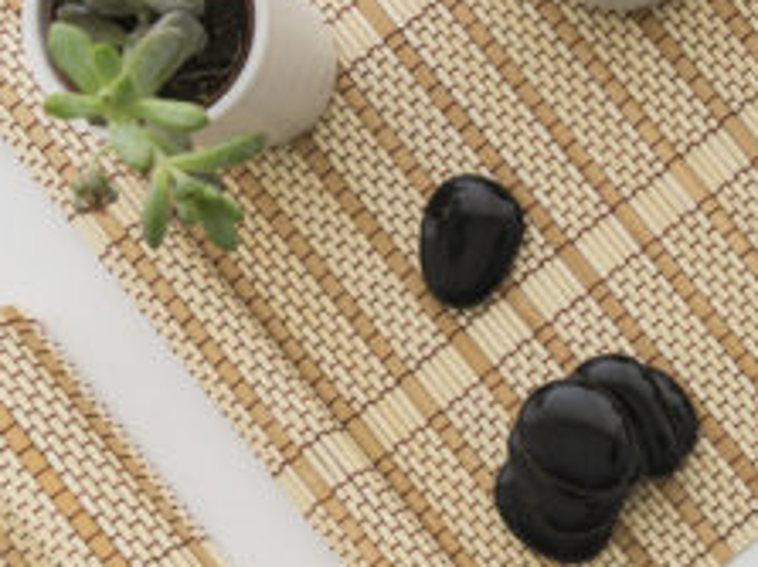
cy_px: 356
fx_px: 1401
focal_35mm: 64
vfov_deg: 22.9
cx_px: 982
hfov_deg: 25.9
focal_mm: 24
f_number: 7.1
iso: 500
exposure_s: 1/80
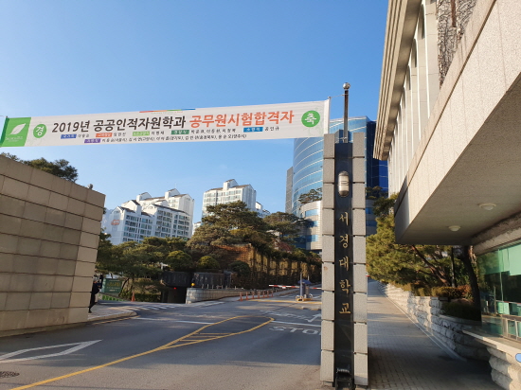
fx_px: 391
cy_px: 195
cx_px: 260
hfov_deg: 67.3
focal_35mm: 26
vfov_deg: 53.0
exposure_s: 1/850
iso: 50
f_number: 2.4
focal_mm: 4.32
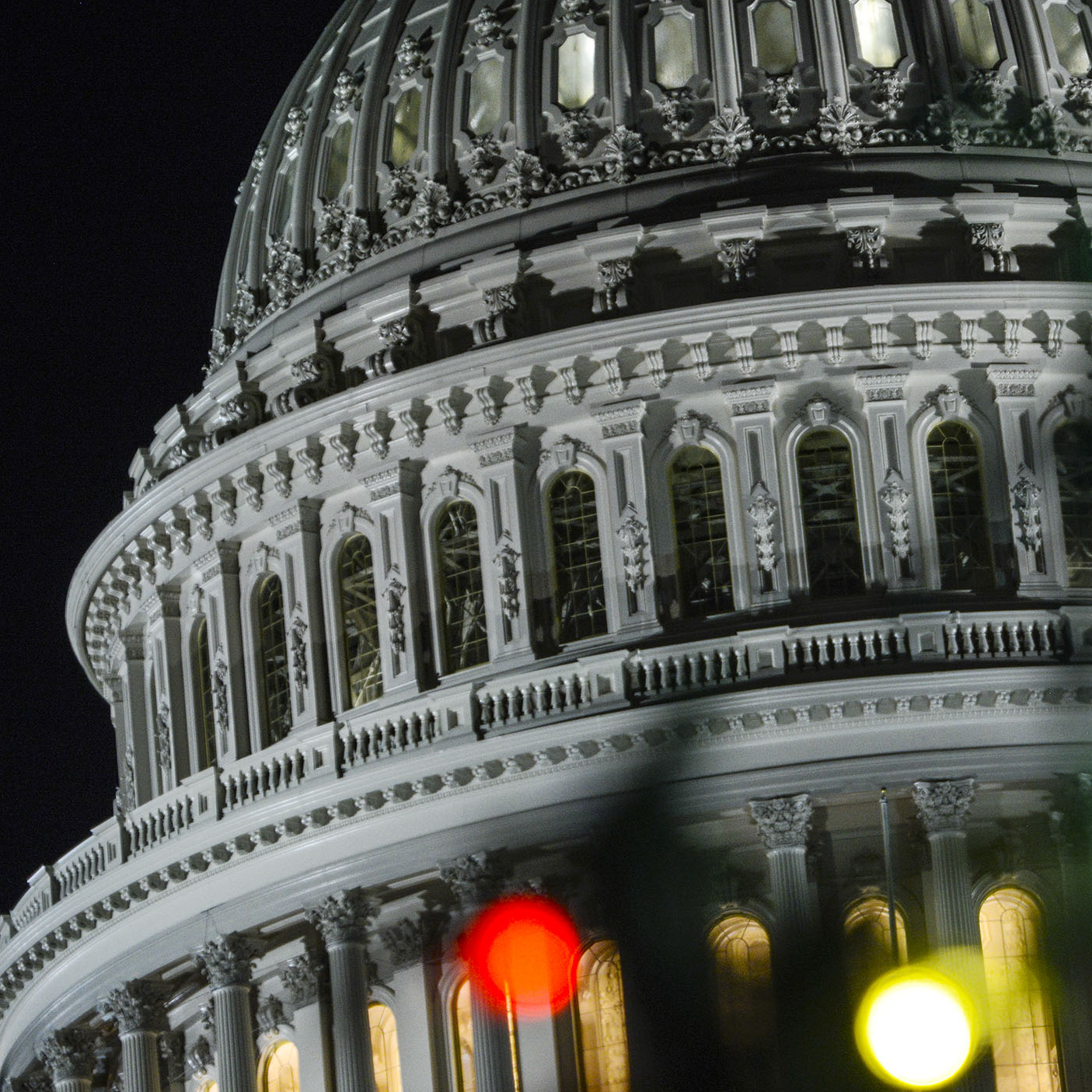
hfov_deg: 7.1
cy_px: 597
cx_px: 1092
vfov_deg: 7.1
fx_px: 8744
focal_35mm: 245
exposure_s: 1/60
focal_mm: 135
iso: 1000
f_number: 2.8
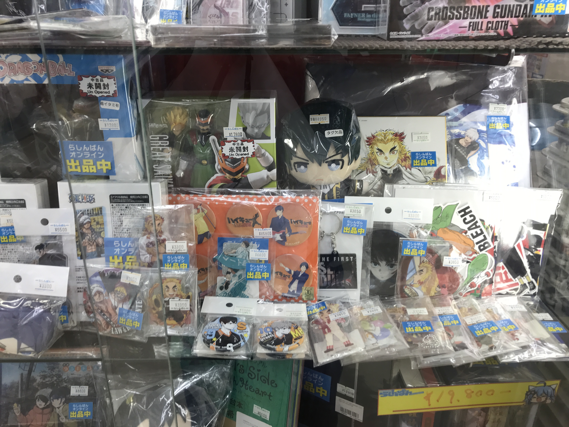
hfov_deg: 63.4
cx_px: 284
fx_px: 460
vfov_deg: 49.7
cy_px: 214
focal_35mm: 28
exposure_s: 1/60
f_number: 1.8
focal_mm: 3.99
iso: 32
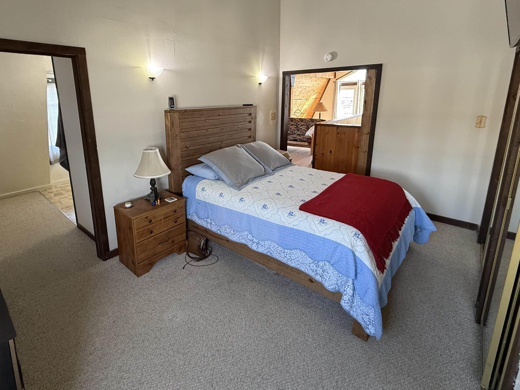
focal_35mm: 18
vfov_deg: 70.8
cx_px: 231
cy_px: 154
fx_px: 270
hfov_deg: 87.4
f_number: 2.2
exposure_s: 1/60
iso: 200
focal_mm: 2.22
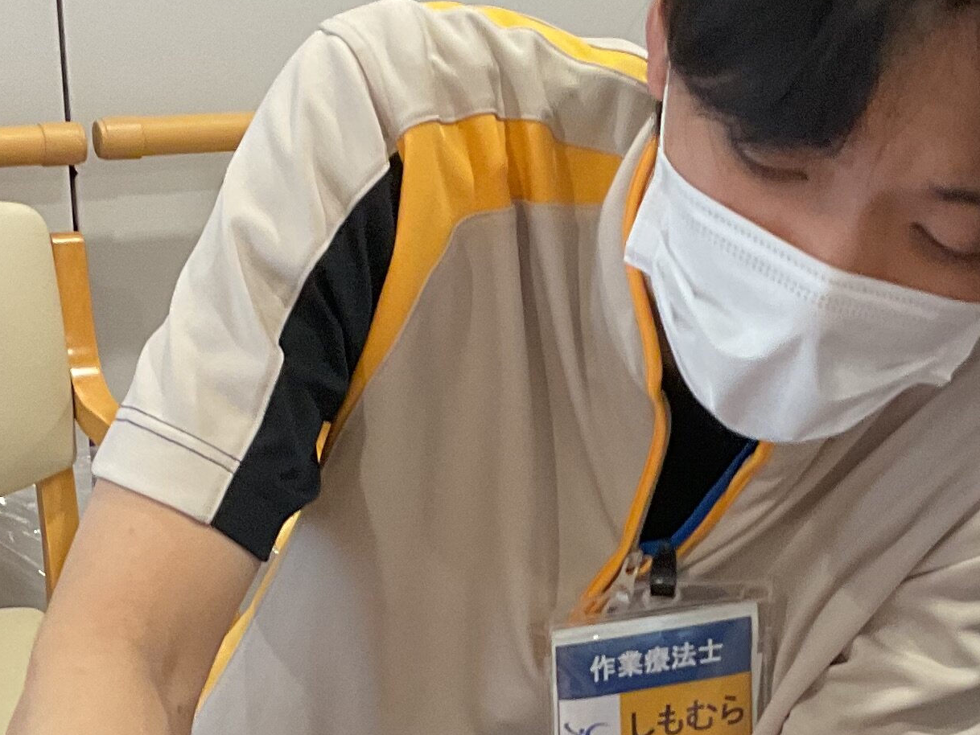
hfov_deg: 20.4
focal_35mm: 96
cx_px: 652
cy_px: 762
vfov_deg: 15.1
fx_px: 2718
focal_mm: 3
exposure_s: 1/60
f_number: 1.8
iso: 100
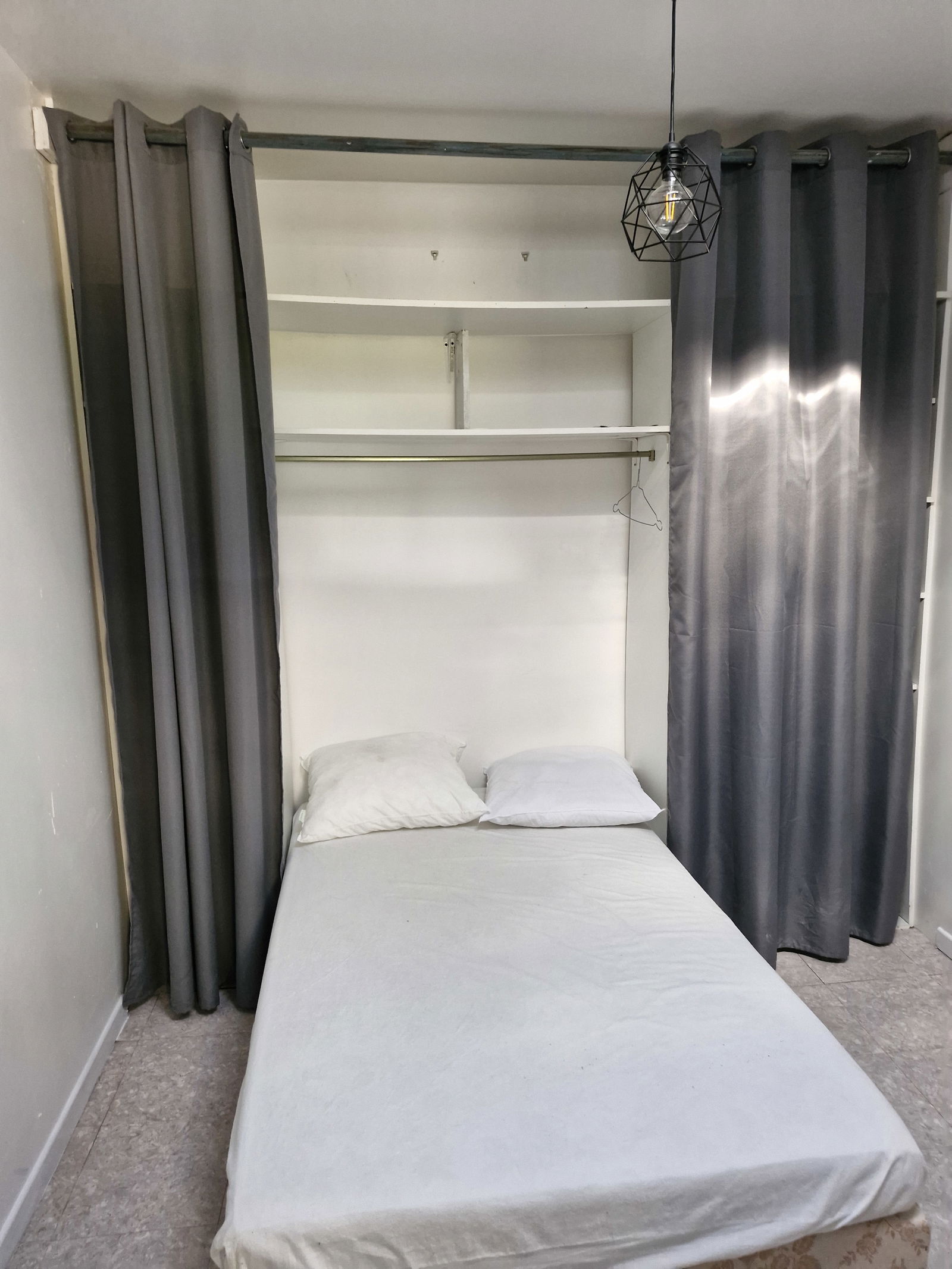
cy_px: 634
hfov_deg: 58.9
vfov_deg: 73.9
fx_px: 843
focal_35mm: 23
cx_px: 476
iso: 500
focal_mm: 5.54
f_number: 1.8
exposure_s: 1/50
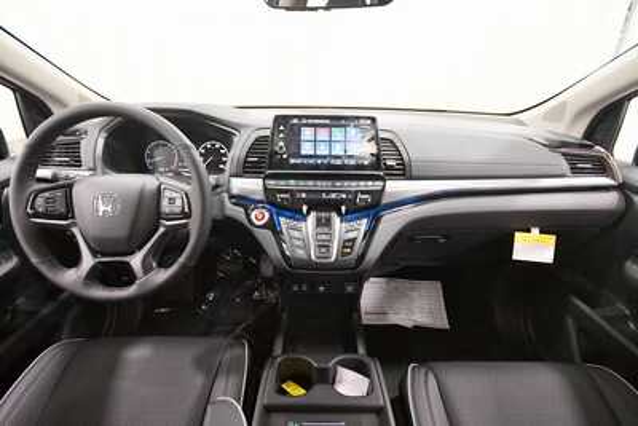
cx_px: 319
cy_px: 213
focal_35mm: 16
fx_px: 284
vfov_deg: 73.8
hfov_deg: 96.7
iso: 3200
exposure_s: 1/125
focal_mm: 11
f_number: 4.2
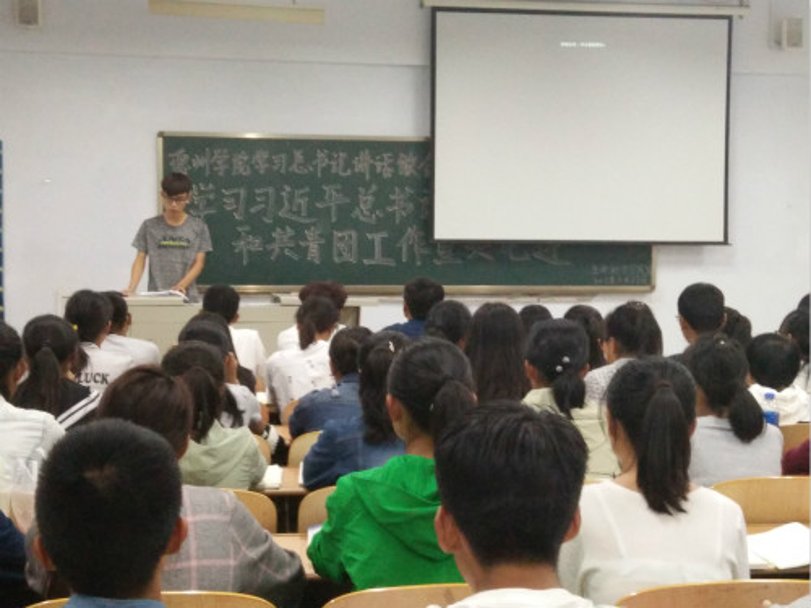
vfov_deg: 63.4
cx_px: 406
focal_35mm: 21
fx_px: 492
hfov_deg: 79.0
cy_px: 304
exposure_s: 1/33.3
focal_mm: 3.66
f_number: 2.2
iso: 319
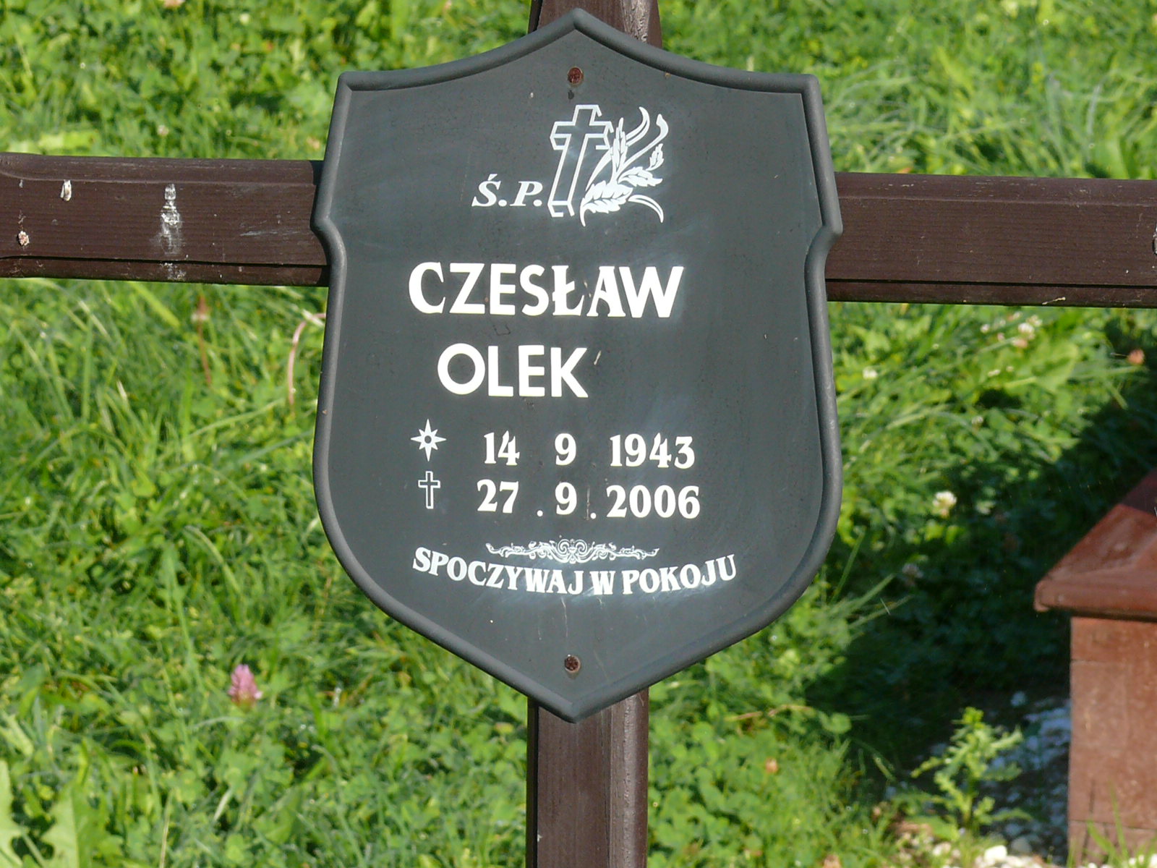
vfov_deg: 7.1
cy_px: 434
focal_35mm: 210
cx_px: 578
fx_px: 7019
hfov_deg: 9.4
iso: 100
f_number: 5.6
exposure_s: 1/250
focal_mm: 24.9
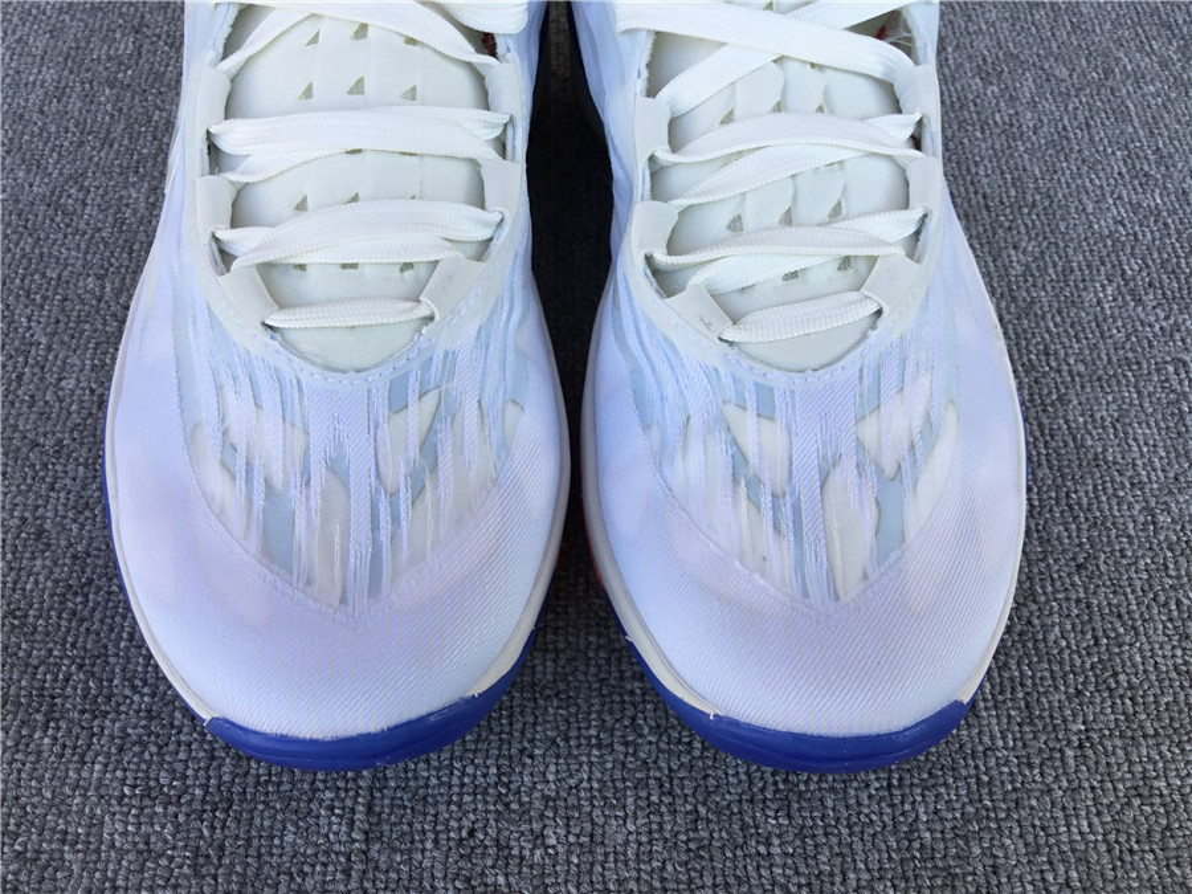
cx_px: 596
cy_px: 447
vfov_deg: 45.4
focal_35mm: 31
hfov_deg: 58.4
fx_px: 1067
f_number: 2.4
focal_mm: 3.3
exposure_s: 1/195
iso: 25
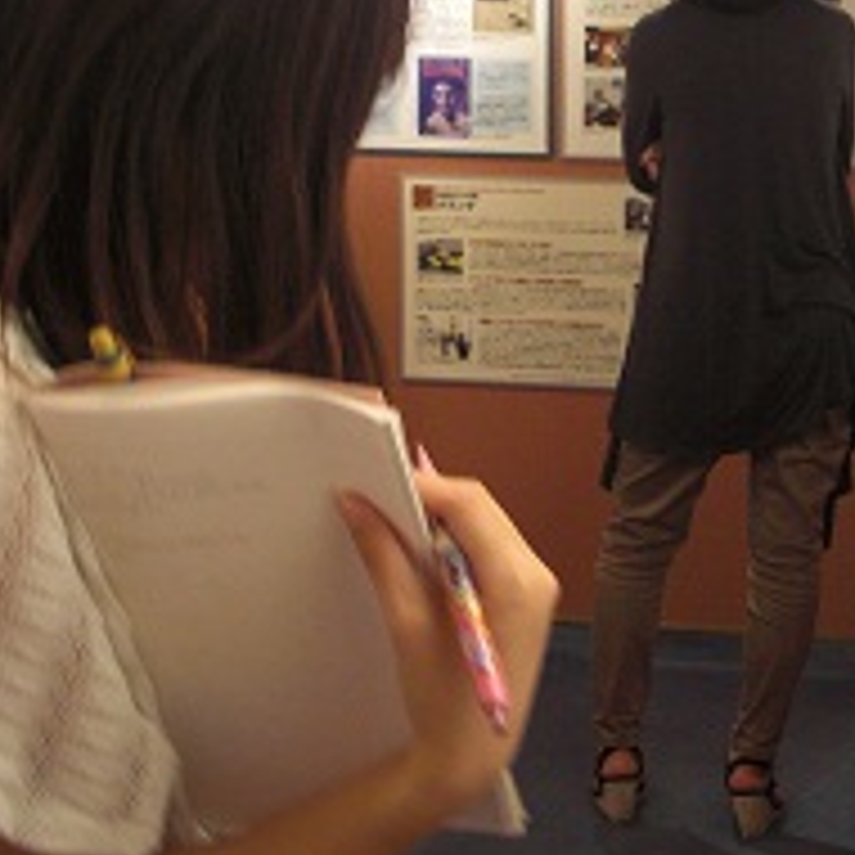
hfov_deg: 18.5
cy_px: 142
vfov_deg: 18.3
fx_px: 2627
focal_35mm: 94
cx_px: 464
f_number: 3.3
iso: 200
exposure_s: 1/13
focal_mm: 8.2
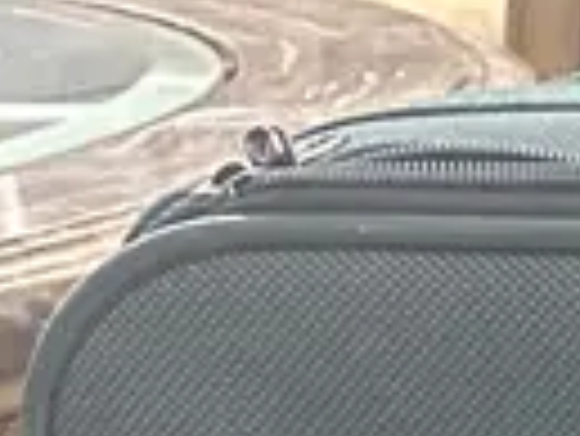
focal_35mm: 190
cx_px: 1920
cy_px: 1645
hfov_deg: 8.3
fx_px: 3186
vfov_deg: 6.5
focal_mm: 6.86
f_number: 1.78
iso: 640
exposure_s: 1/50
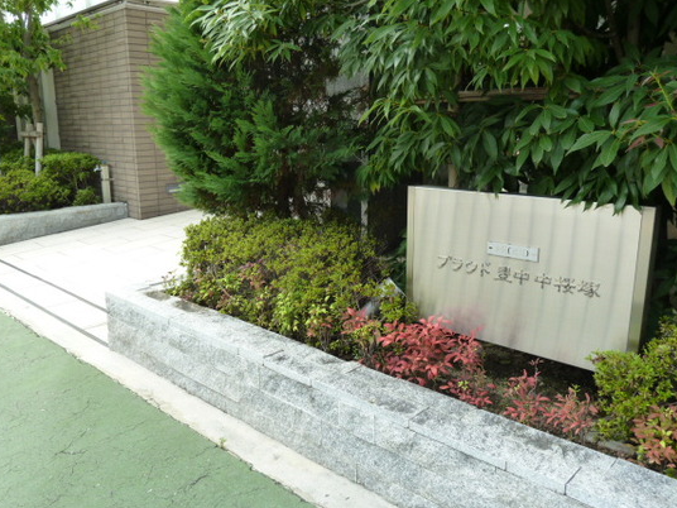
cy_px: 258
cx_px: 322
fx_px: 548
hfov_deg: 63.4
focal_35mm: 28
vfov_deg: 49.7
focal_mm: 4.1
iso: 125
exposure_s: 1/125
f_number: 4
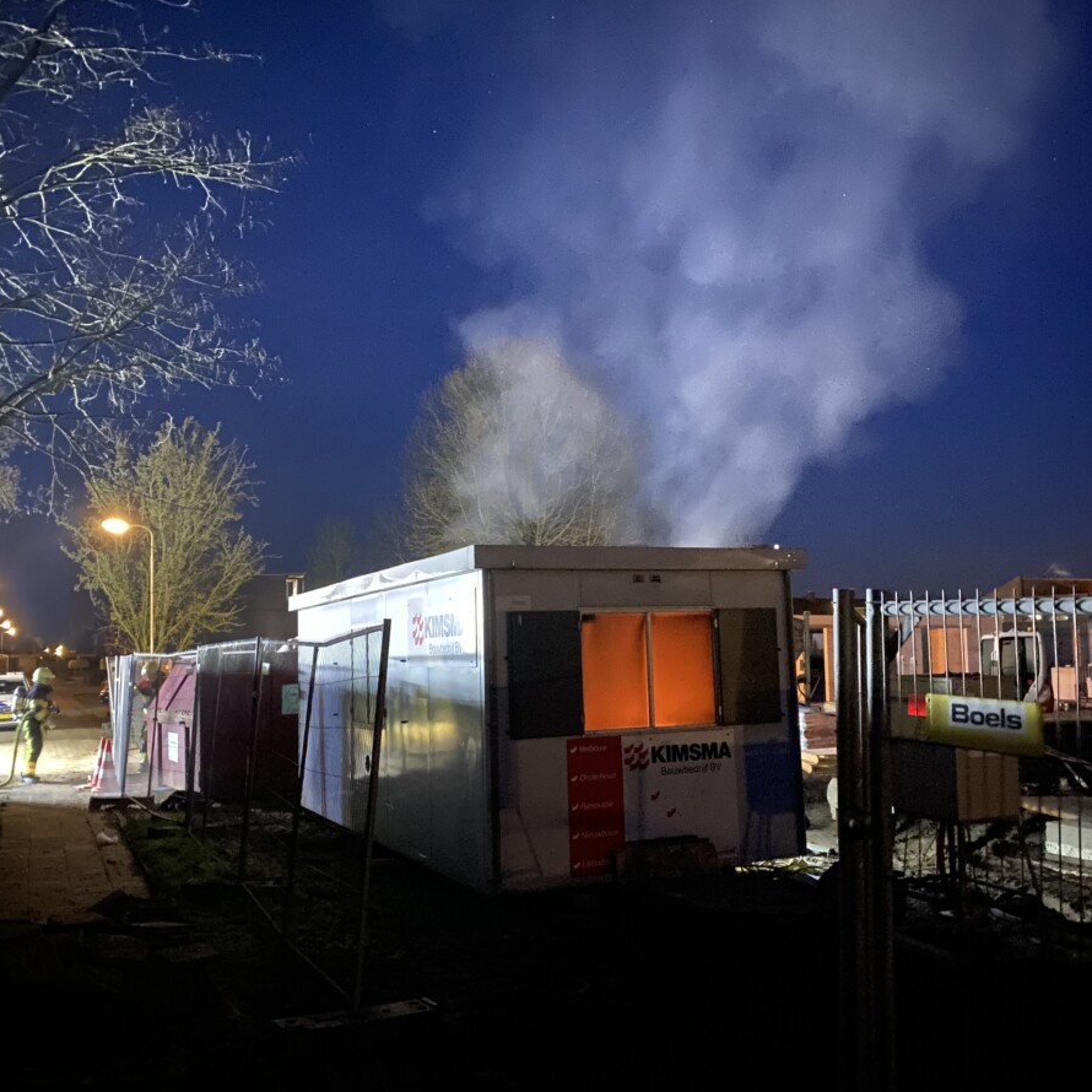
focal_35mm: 31
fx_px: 1106
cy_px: 545
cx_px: 577
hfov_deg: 52.5
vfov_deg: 52.5
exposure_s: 1/2
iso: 1250
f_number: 1.8
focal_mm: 4.25
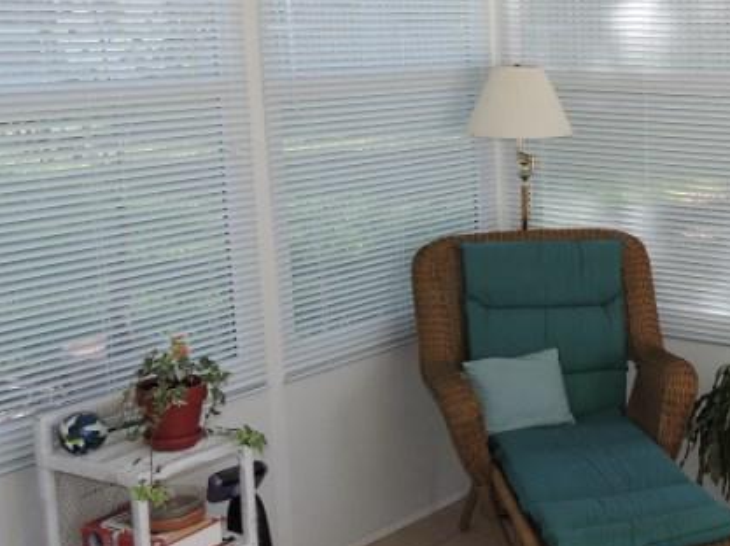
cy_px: 220
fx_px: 1243
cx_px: 741
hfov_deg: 30.3
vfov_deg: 24.7
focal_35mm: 59
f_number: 3.3
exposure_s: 1/60
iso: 100
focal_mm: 4.3
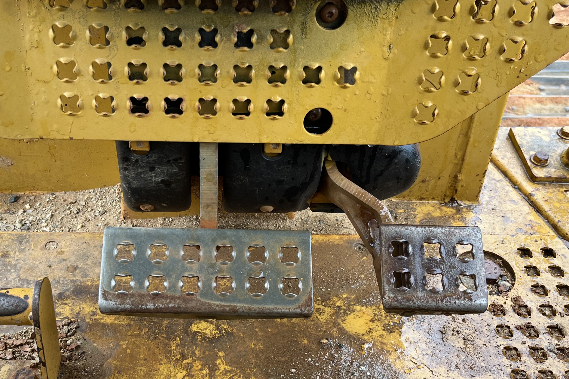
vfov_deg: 32.5
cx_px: 234
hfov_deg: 47.2
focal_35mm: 41
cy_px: 236
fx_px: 648
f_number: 1.6
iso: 50
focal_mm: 5.1
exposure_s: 1/122
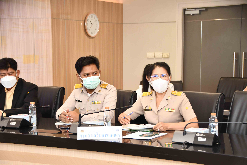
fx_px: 535
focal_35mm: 78
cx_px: 124
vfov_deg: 17.5
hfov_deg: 26.0
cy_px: 82
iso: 900
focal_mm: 52
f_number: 4.8
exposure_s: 1/60
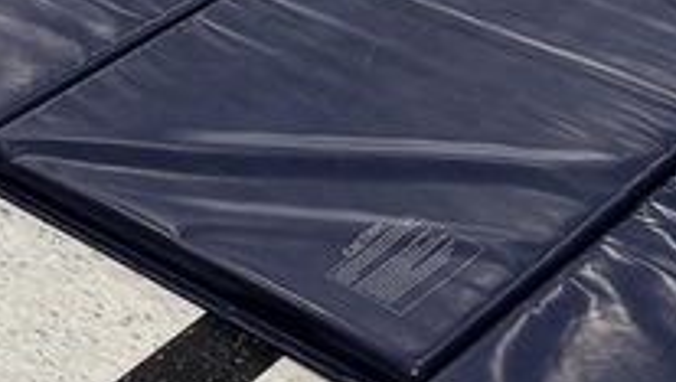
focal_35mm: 140
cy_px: -800
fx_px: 2512
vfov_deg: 7.5
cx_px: -225
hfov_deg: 14.6
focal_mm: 5.96
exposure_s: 1/121
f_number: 1.6
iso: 64
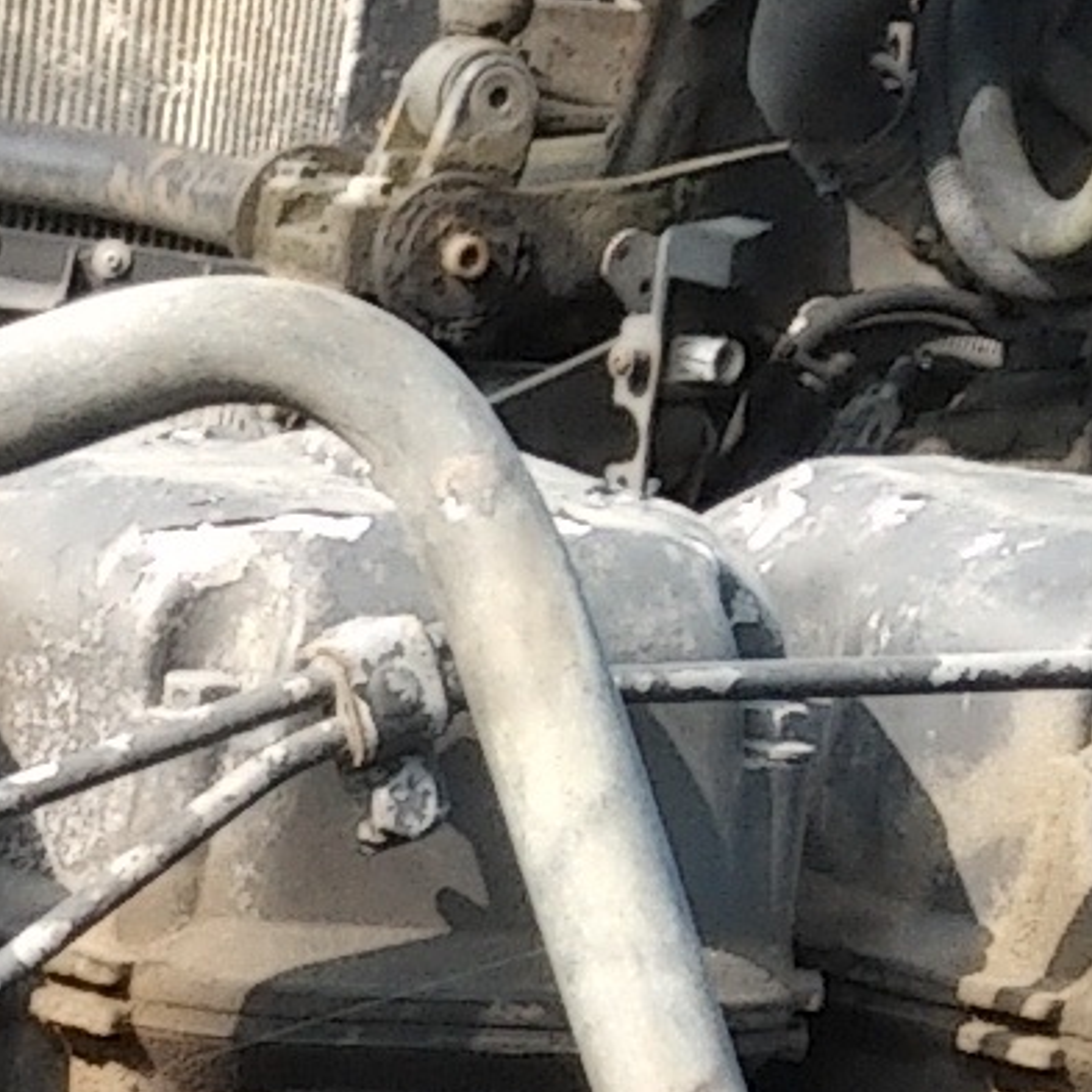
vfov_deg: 7.5
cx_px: -1637
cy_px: 2629
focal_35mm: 219
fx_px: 7816
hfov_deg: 7.4
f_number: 2
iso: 100
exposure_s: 1/407
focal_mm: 4.52
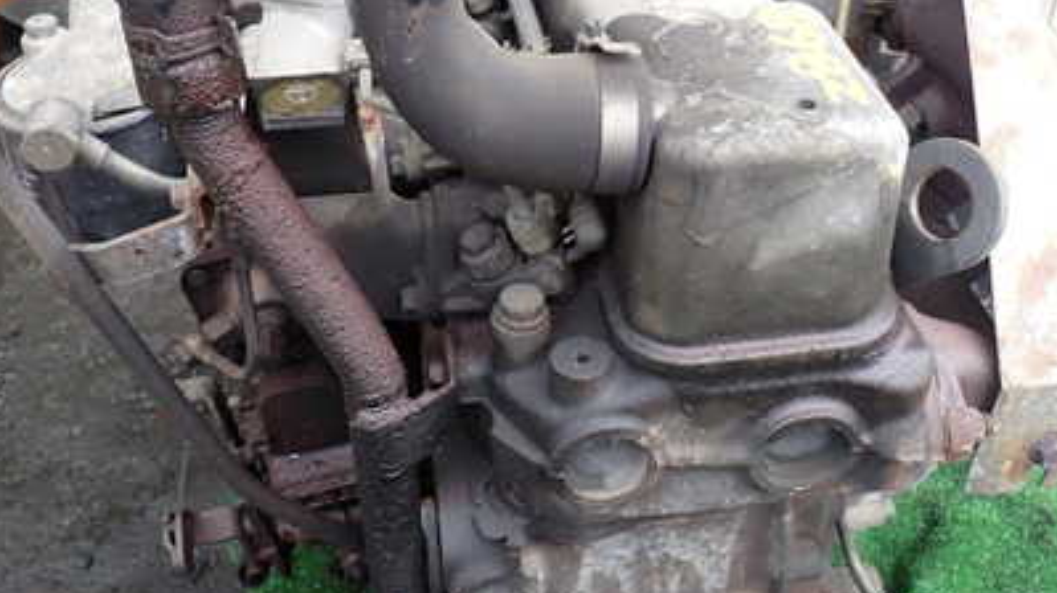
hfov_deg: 49.4
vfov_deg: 28.5
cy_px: 146
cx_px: 525
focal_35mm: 41
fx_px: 1149
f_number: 2.8
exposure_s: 1/100
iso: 100
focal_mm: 4.5
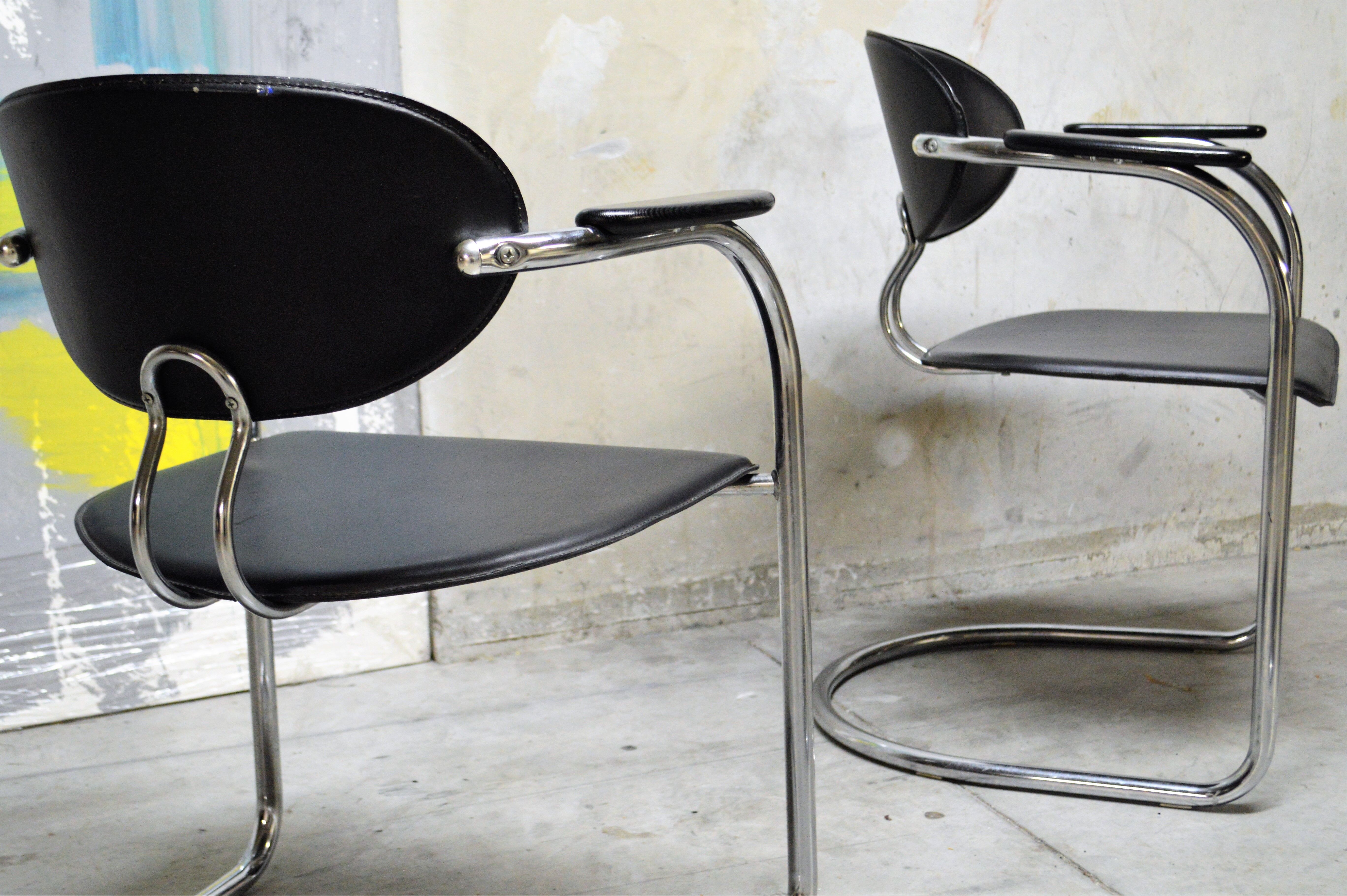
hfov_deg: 41.1
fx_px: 1795
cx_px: 674
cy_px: 448
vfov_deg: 28.0
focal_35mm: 48
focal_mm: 32
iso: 1400
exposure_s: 1/60
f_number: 4.8
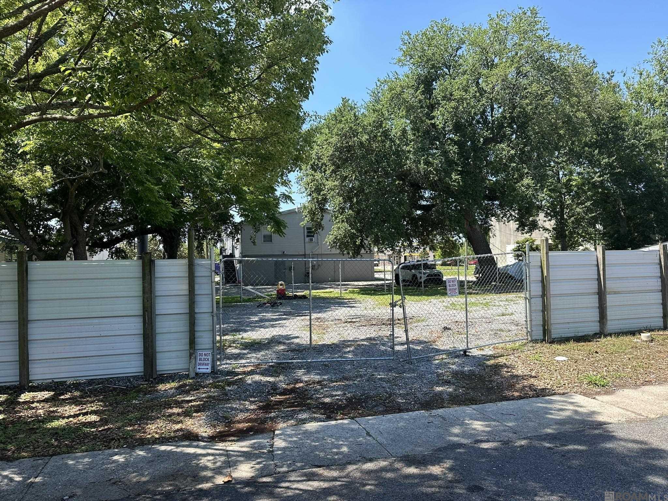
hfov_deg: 71.6
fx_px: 463
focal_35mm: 24
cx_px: 334
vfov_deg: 56.8
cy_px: 250
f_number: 1.78
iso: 80
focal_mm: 6.86
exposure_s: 1/1227
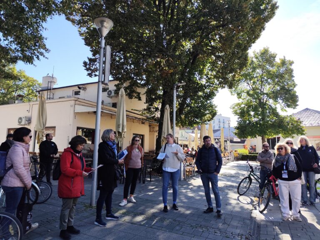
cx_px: 160
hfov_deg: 73.9
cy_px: 120
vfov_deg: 58.9
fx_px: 213
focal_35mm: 23
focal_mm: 6.19
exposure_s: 1/483
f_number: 1.65
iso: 50
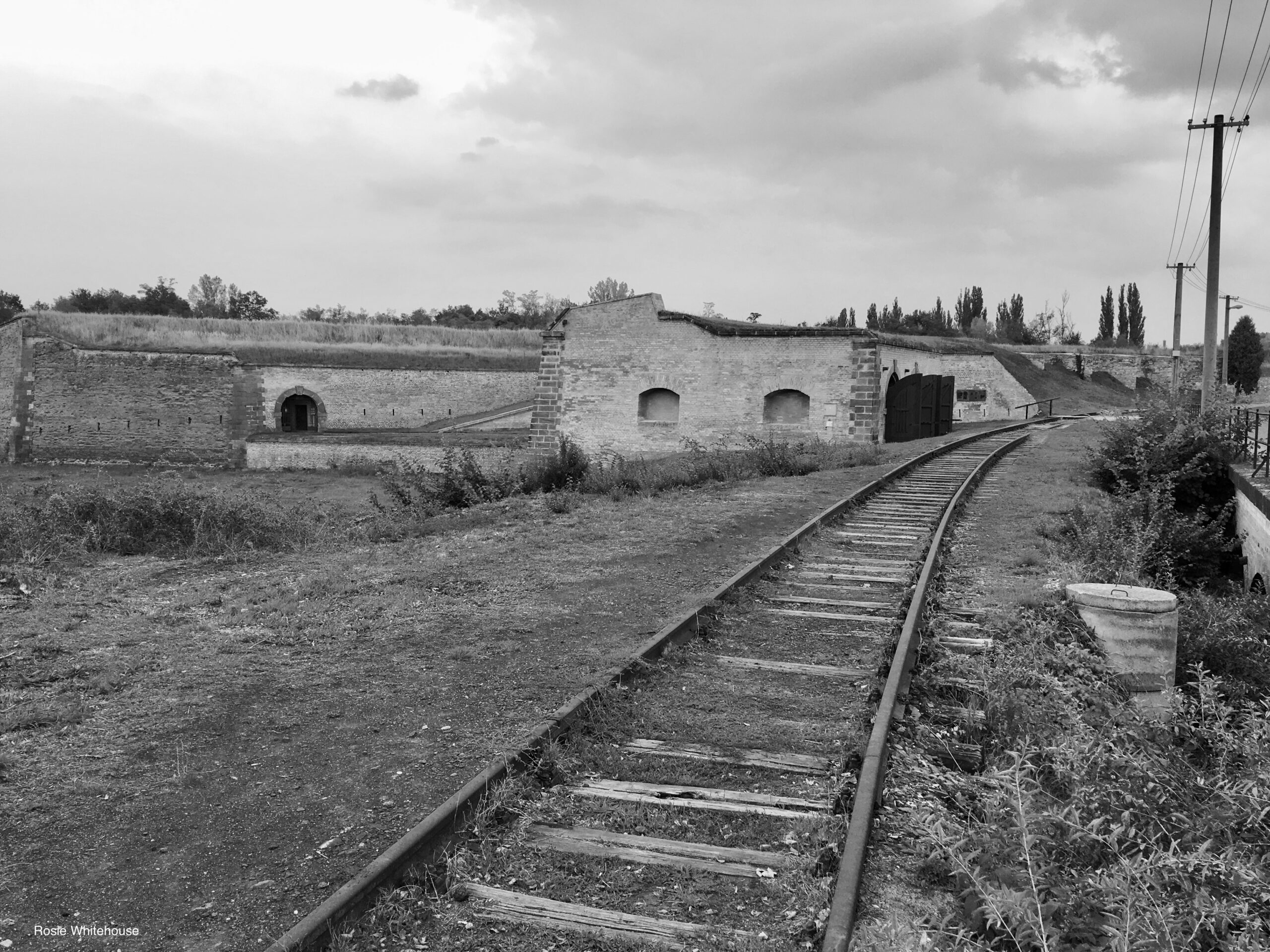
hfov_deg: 61.7
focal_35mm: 29
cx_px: 635
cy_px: 476
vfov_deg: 48.2
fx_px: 1064
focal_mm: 4.15
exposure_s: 1/148
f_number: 2.2
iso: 25
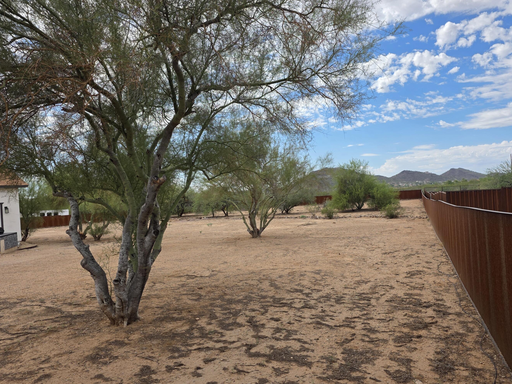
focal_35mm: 26
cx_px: 284
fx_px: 385
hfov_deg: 67.1
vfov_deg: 53.1
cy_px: 194
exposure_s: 1/5608
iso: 80
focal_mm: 6.25
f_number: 1.7
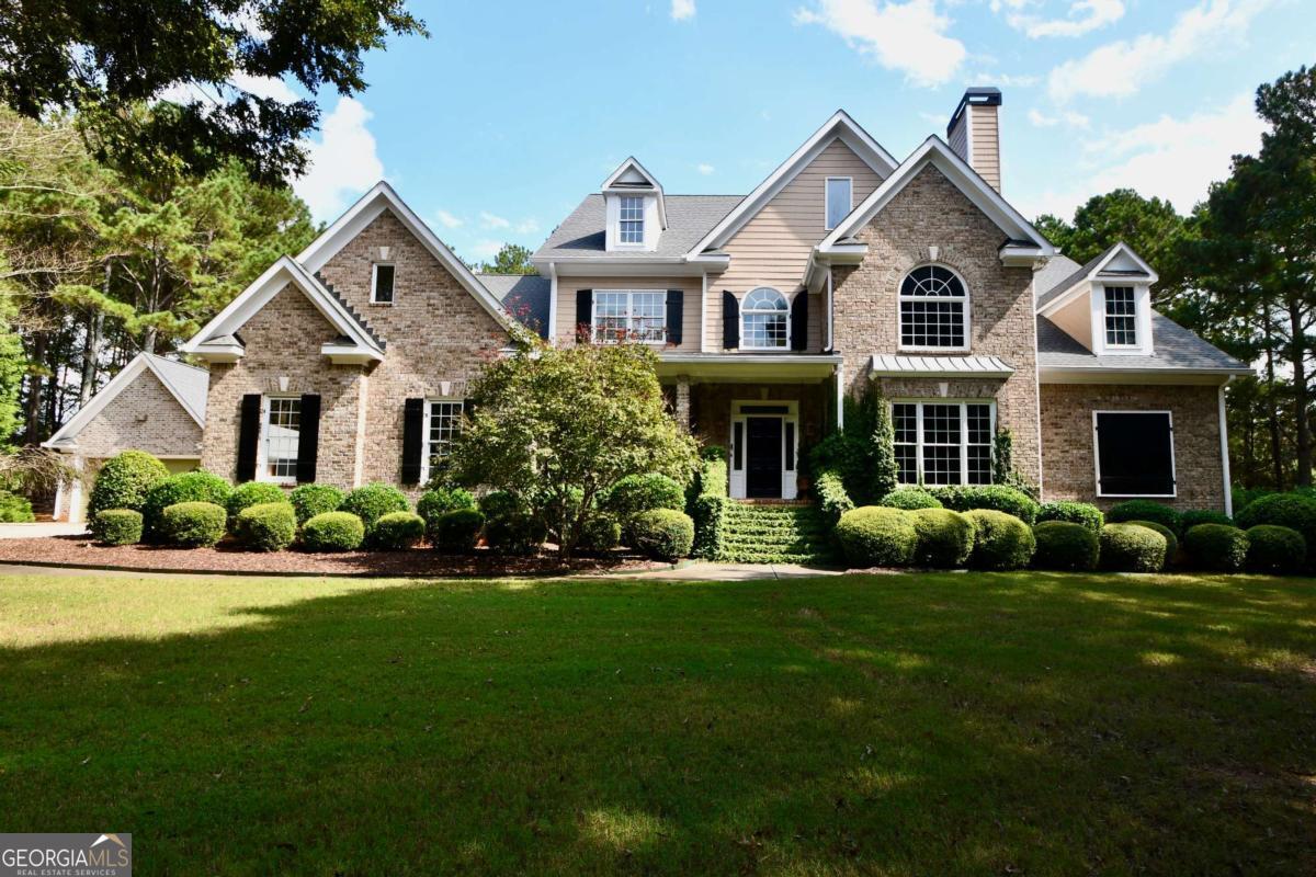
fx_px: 585
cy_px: 438
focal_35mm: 16
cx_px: 658
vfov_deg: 73.7
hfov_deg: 96.7
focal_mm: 11
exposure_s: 1/250
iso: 200
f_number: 7.1
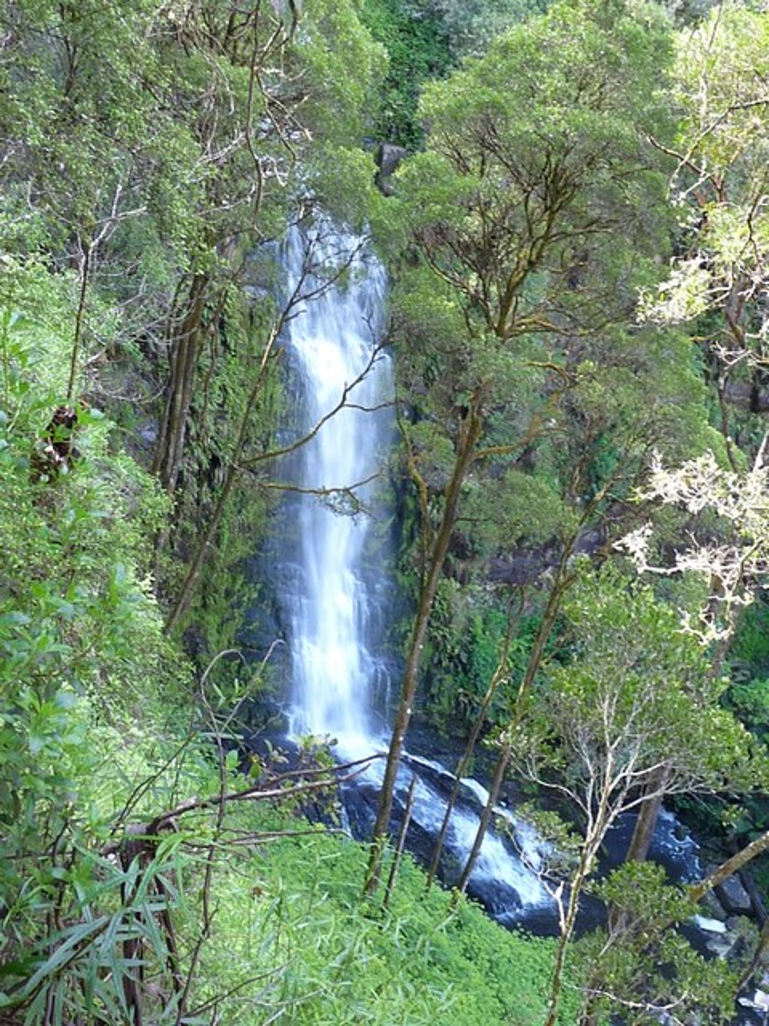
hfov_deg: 36.8
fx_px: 1155
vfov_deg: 47.9
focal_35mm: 39
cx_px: 384
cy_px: 513
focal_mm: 4.8
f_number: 2.8
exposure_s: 1/25
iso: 100
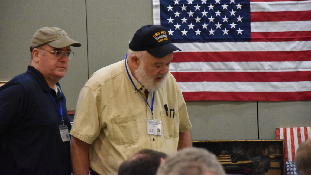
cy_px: 75
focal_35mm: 166
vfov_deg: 7.3
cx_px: 156
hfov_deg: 13.0
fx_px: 1365
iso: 9000
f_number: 5.6
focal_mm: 105
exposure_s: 1/125
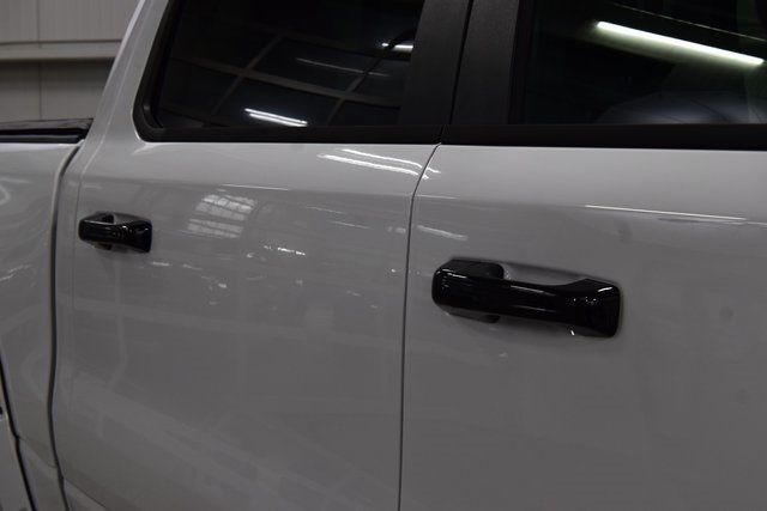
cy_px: 256
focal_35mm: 54
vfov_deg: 25.1
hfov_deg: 36.9
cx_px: 384
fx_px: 1151
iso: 720
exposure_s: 1/60
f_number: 8
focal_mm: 36
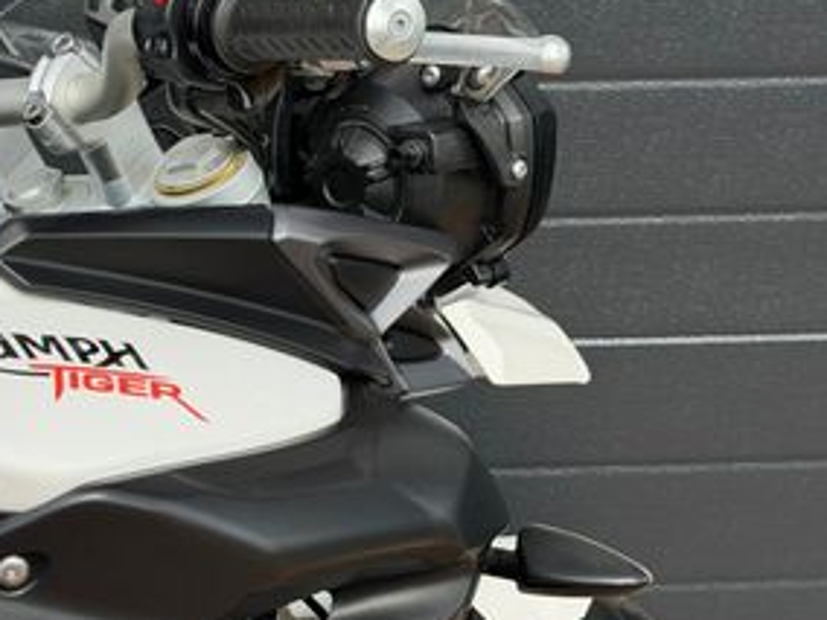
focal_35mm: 108
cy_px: 477
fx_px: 2580
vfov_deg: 13.7
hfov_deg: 17.8
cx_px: 15
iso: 80
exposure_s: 1/2976
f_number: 1.78
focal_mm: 6.76
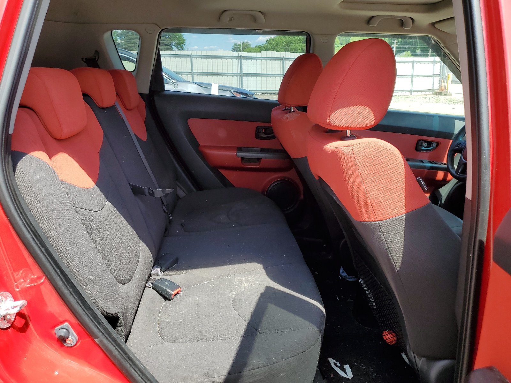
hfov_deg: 67.3
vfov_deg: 53.1
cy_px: 192
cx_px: 256
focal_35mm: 26
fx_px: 384
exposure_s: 1/588
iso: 50
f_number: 1.5
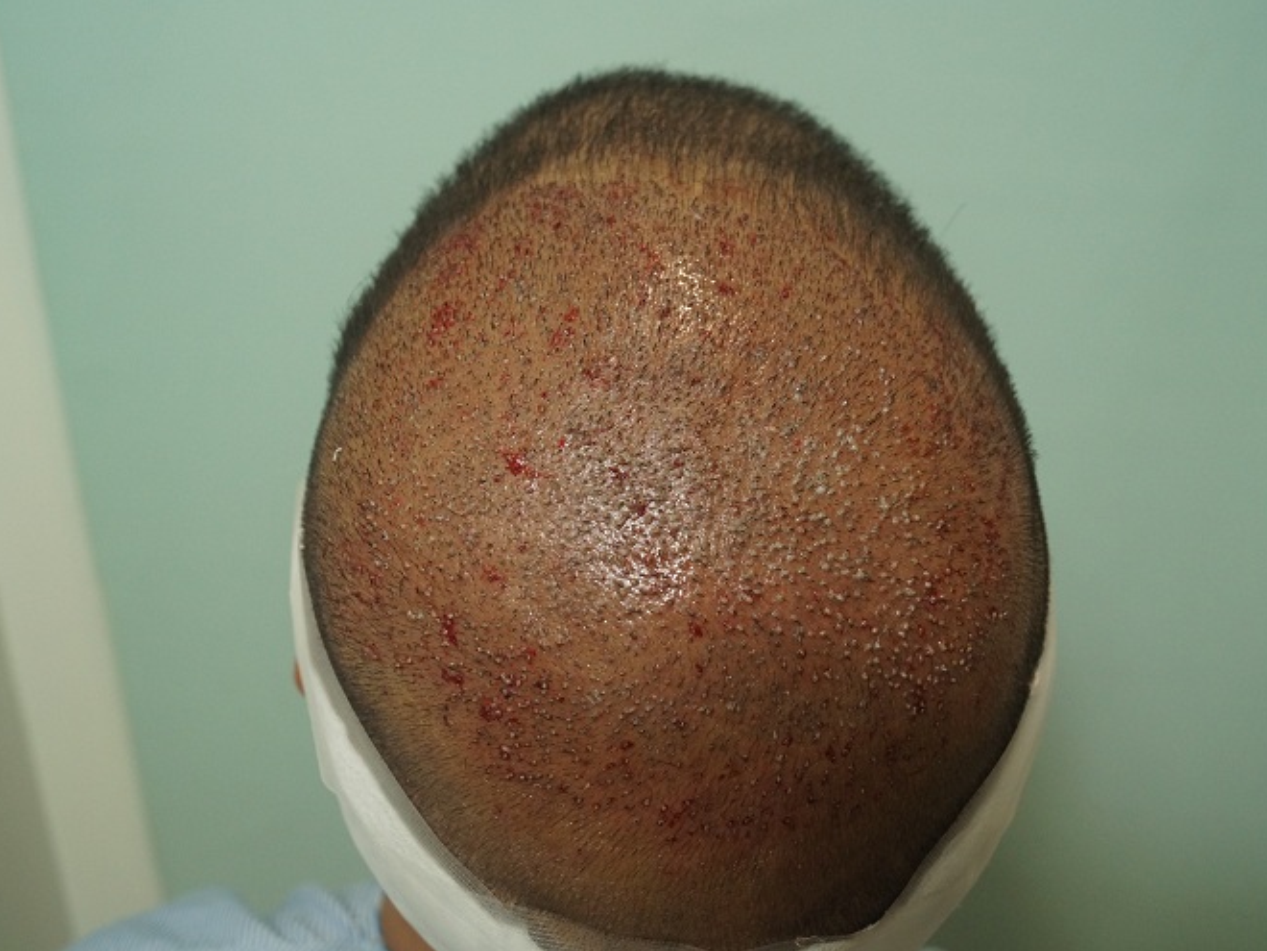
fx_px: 1318
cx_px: 678
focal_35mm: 36
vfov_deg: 39.7
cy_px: 476
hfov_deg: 51.3
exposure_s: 1/125
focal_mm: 22
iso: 800
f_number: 5.6
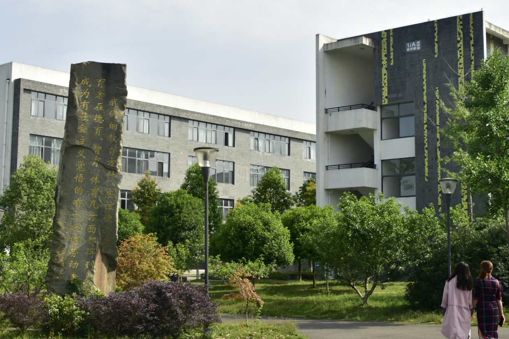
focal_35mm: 59
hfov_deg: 33.9
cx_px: 283
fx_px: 834
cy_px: 151
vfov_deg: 23.0
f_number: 4
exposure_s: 1/2500
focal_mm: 30
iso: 320
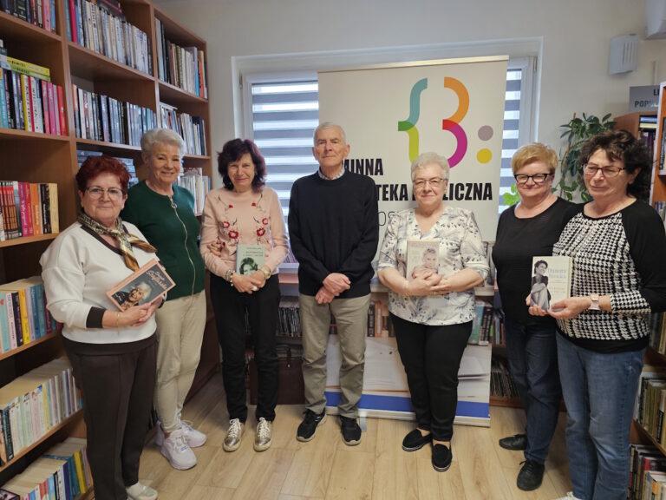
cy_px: 250
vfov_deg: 58.9
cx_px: 333
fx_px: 443
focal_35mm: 23
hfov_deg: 73.9
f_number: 1.7
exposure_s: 1/100
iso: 320
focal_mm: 6.3
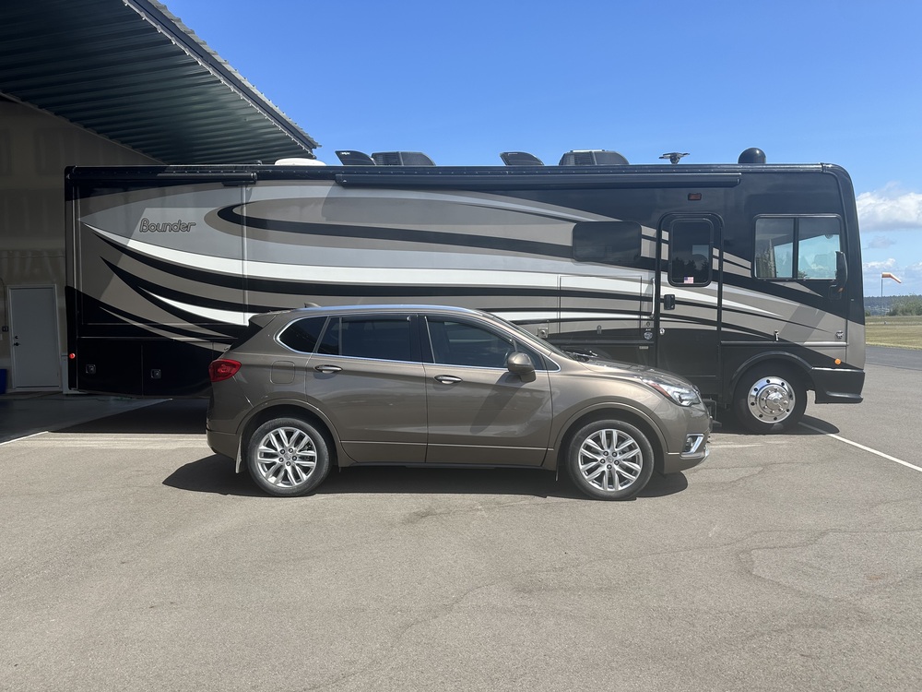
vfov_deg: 56.8
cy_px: 346
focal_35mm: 24
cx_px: 461
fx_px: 639
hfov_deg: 71.6
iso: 80
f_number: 1.78
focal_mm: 6.86
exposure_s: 1/3058
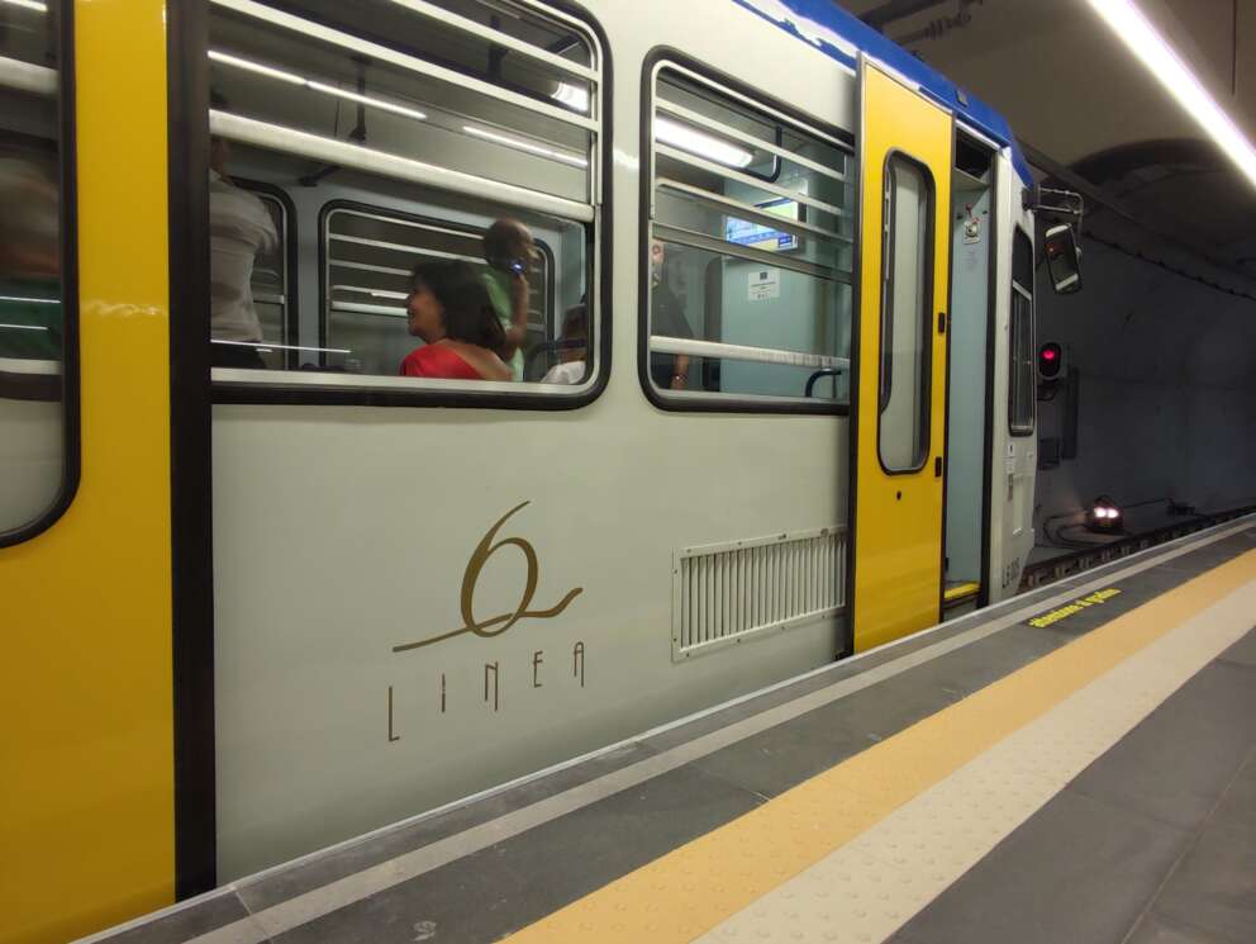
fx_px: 762
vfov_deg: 63.5
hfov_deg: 79.0
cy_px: 472
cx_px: 628
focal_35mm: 21
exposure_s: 1/33
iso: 218
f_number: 2.2
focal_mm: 1.65
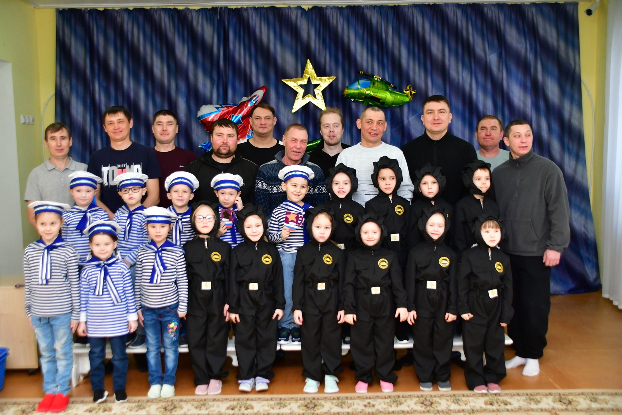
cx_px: 311
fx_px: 674
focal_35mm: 39
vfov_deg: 34.2
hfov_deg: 49.5
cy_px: 208
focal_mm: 26
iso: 720
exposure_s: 1/250
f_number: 4
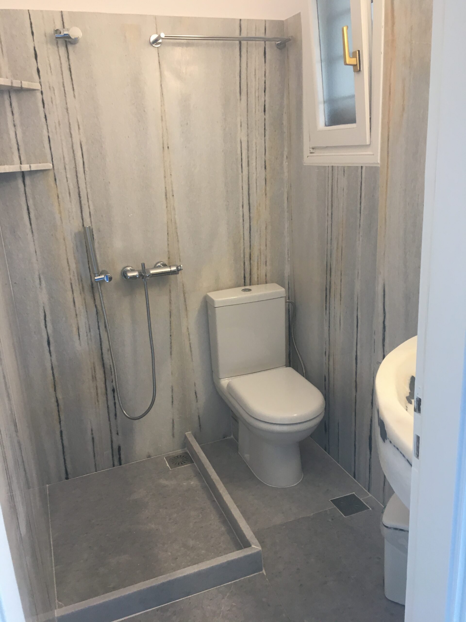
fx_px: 521
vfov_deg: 61.7
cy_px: 311
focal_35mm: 29
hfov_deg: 48.2
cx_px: 233
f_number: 2.2
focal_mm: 4.15
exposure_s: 1/33
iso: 100
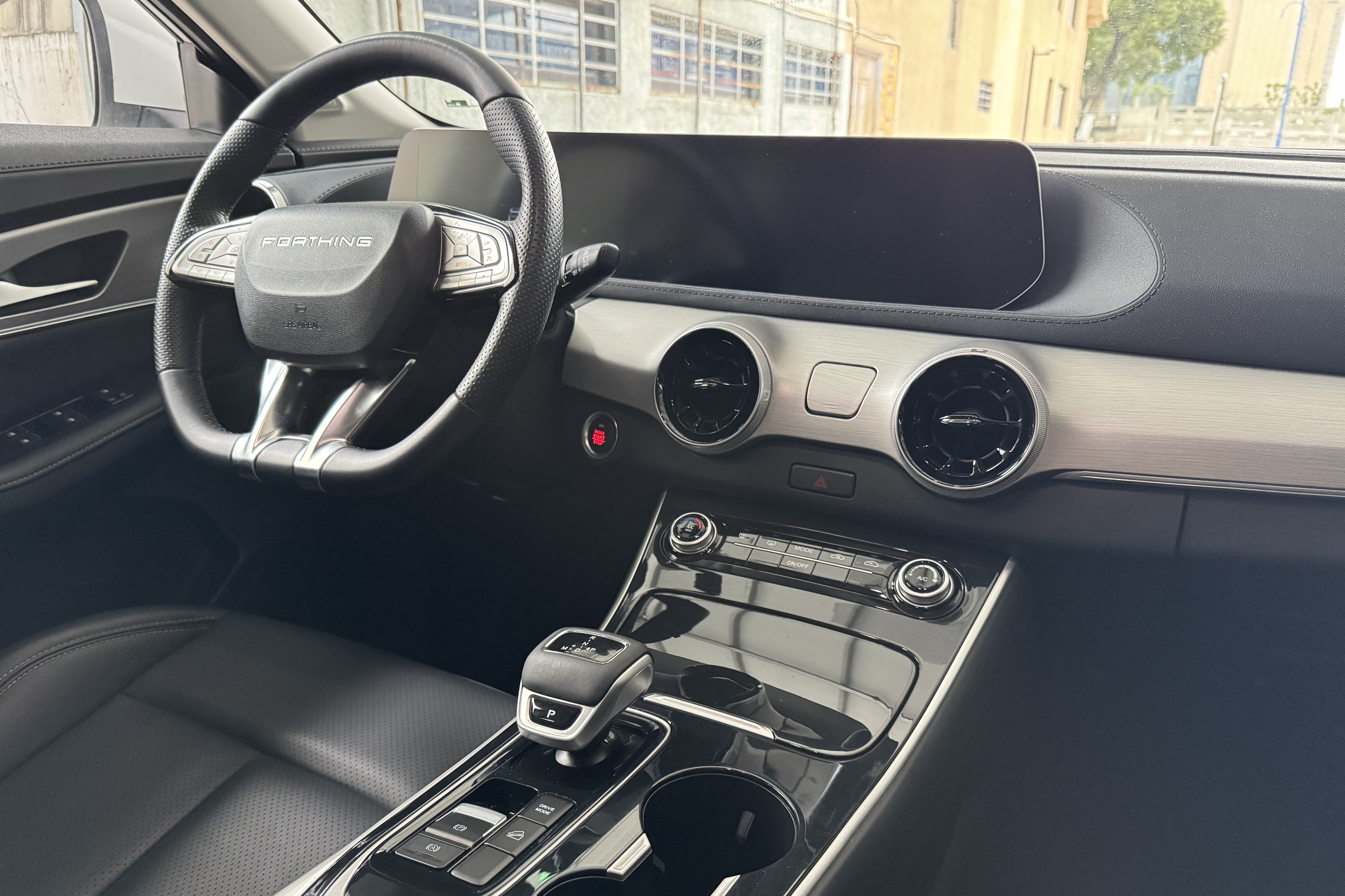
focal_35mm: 25
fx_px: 934
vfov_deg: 51.2
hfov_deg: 71.5
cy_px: 485
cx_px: 672
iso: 640
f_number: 1.78
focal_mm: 6.76
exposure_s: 1/60
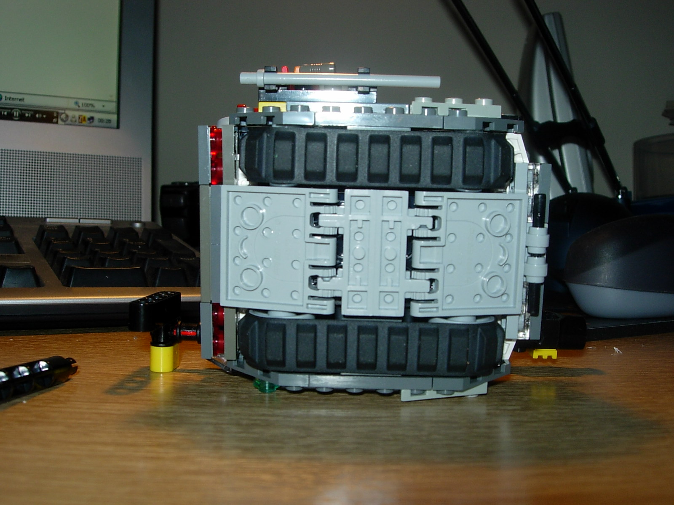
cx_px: 337
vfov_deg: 37.7
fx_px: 740
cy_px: 252
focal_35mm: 38
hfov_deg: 49.0
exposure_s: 1/64
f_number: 4.8
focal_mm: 7.8
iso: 79
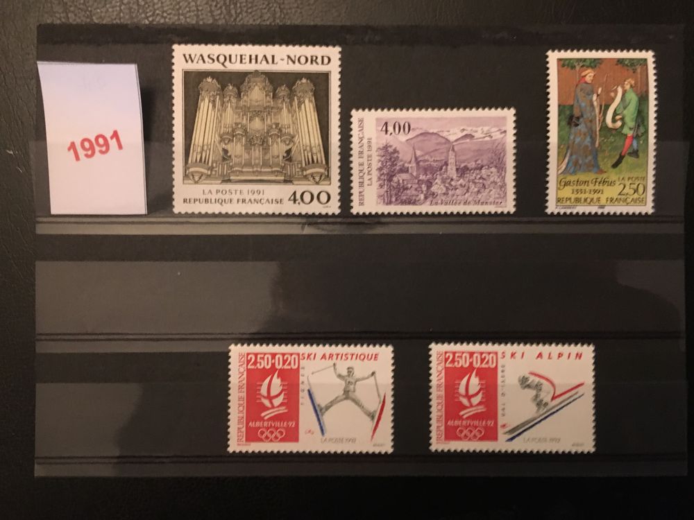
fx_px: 581
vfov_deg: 48.2
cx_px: 347
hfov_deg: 61.7
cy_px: 260
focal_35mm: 29
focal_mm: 4.15
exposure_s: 1/17
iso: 500
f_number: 2.2
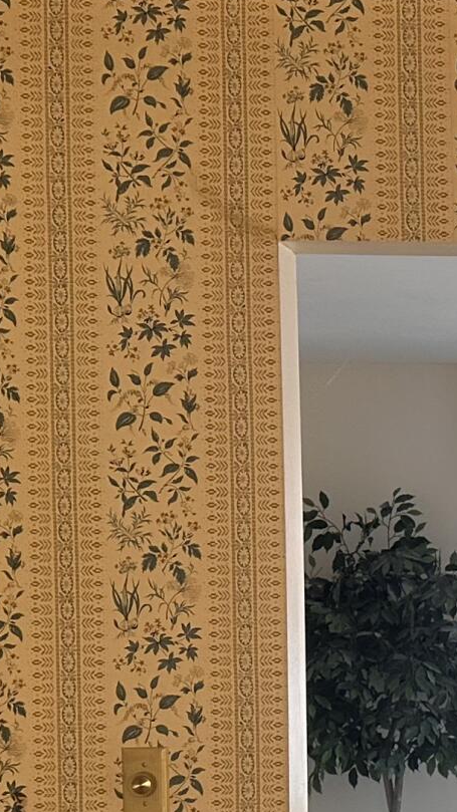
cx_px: 996
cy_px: 668
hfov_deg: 11.0
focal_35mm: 97
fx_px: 2090
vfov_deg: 21.7
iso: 160
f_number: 1.78
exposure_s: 1/121
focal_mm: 6.86
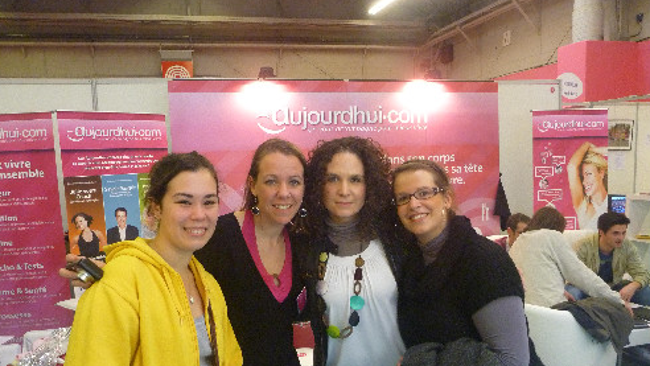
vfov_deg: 37.6
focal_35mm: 31
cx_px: 321
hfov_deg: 62.6
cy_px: 231
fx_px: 534
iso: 400
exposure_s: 1/30
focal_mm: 4.9
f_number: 3.3
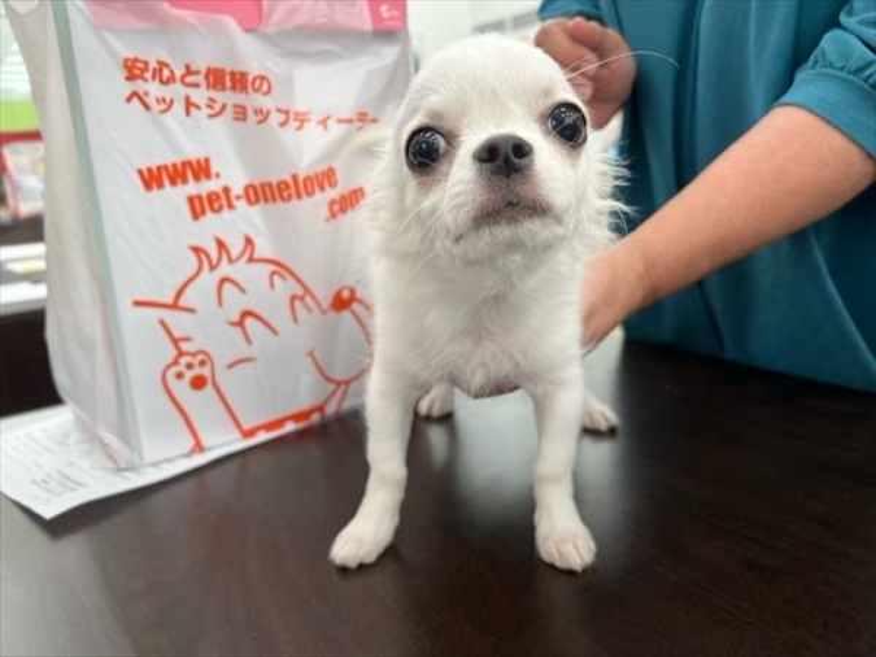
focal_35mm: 26
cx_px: 438
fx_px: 658
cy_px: 328
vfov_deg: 53.1
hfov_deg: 67.3
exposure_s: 1/120
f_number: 1.5
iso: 100
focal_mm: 5.7
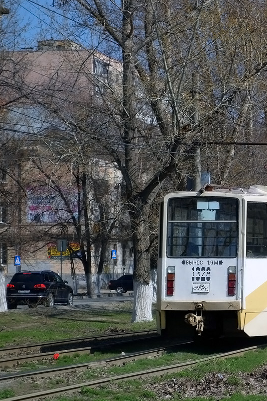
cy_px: 200
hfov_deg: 9.2
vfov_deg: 13.8
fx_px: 1656
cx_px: 264
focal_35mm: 149
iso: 125
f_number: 4.9
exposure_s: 1/1000
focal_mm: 36.95
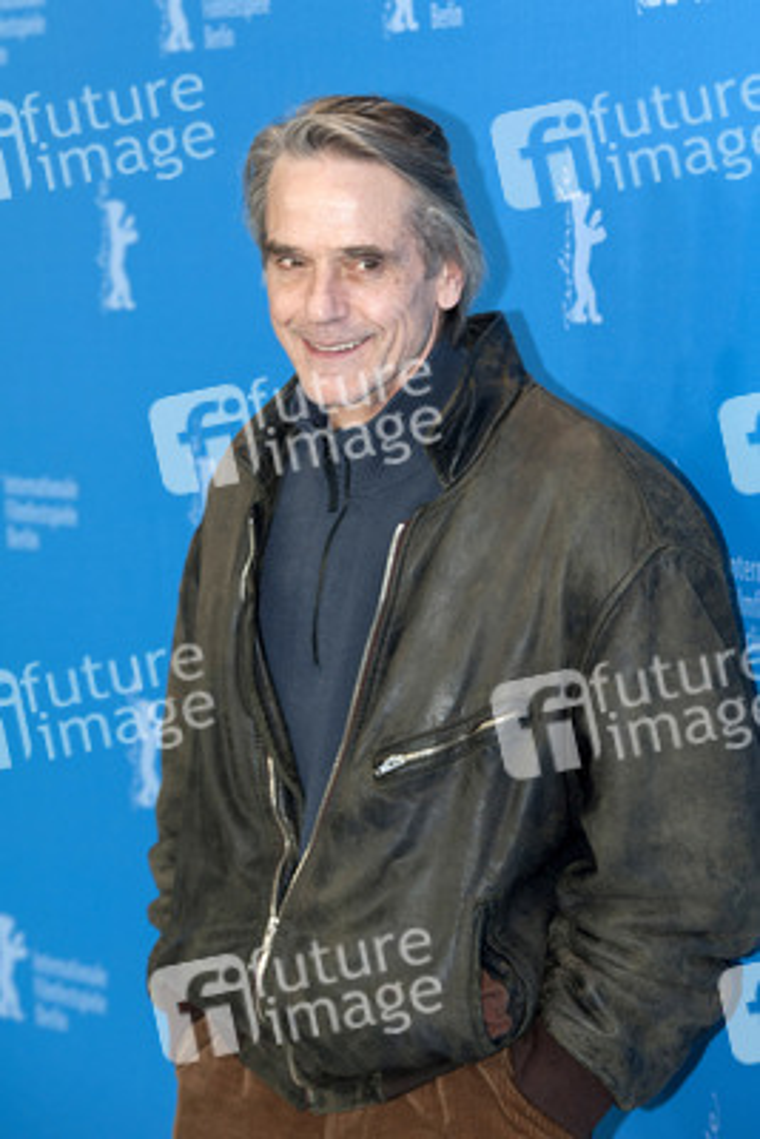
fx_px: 3860
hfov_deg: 11.2
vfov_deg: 16.8
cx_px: 380
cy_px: 570
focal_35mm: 122
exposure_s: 1/250
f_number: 5
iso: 1000
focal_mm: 122
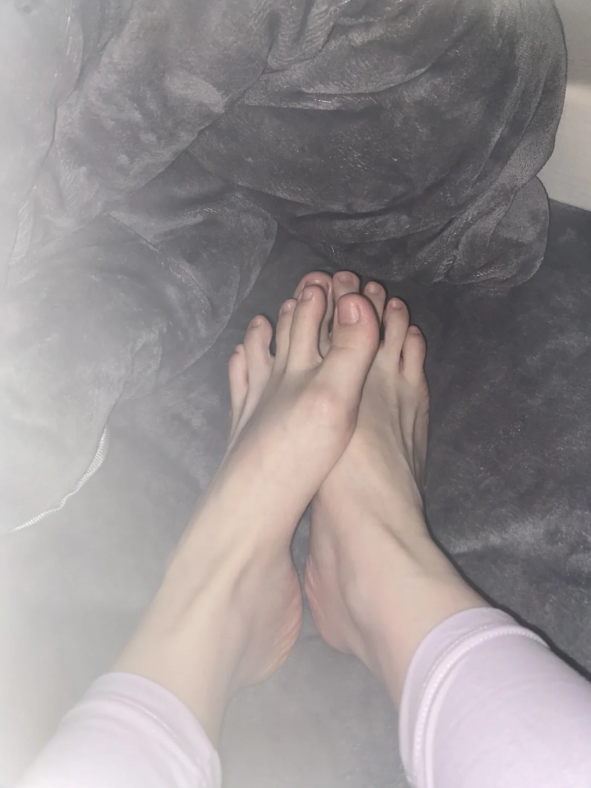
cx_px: 296
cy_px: 394
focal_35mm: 26
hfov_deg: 53.1
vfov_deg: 67.3
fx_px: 592
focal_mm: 4.25
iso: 32
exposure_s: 1/47
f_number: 1.8
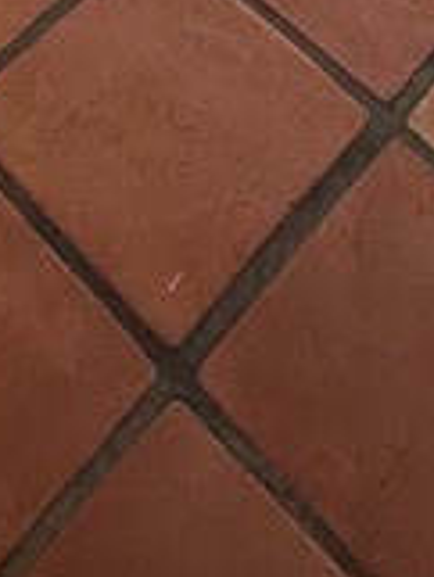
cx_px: 179
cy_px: -932
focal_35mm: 89
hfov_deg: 16.6
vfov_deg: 13.3
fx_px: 1486
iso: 100
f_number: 2.2
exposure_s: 1/120
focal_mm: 2.22
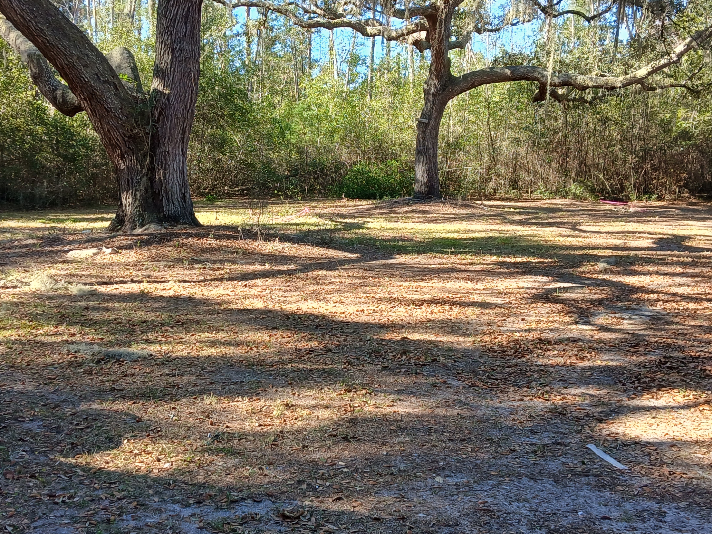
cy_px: 238
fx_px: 987
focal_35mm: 48
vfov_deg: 30.2
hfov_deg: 39.6
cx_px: 331
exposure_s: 1/120
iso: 32
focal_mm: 3.98
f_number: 1.8
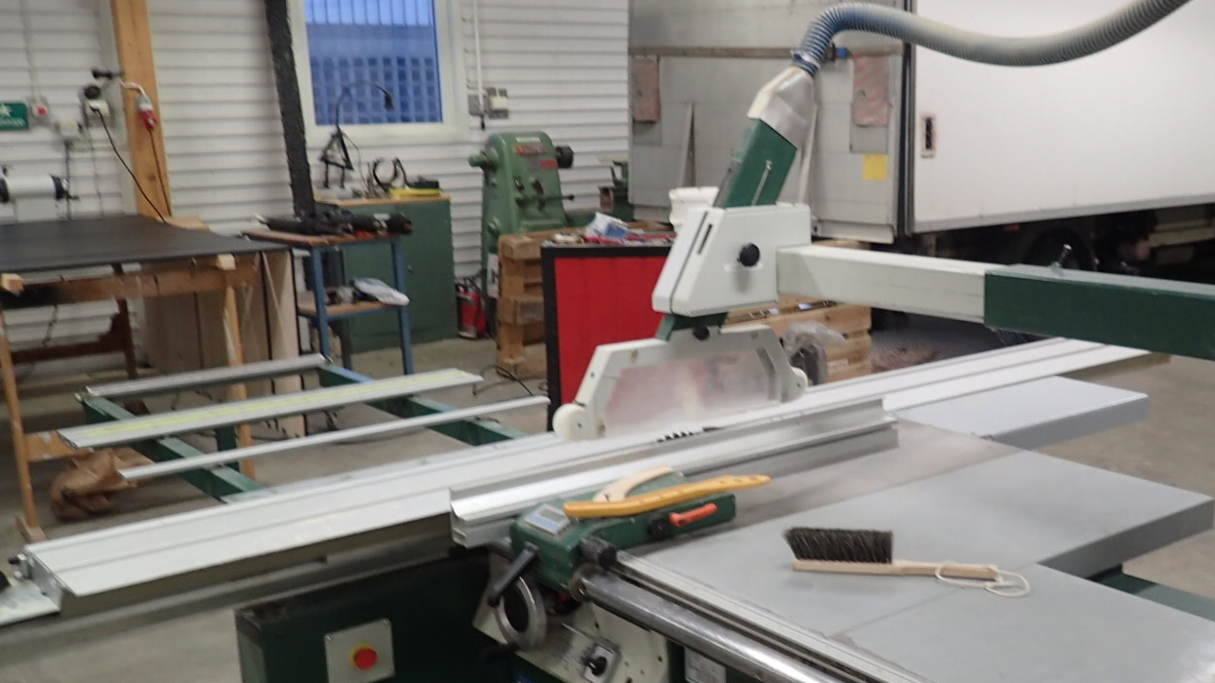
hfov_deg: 47.4
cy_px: 432
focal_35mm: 42
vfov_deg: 28.2
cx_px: 833
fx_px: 1353
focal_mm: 4.5
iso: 160
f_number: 2
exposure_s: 1/60
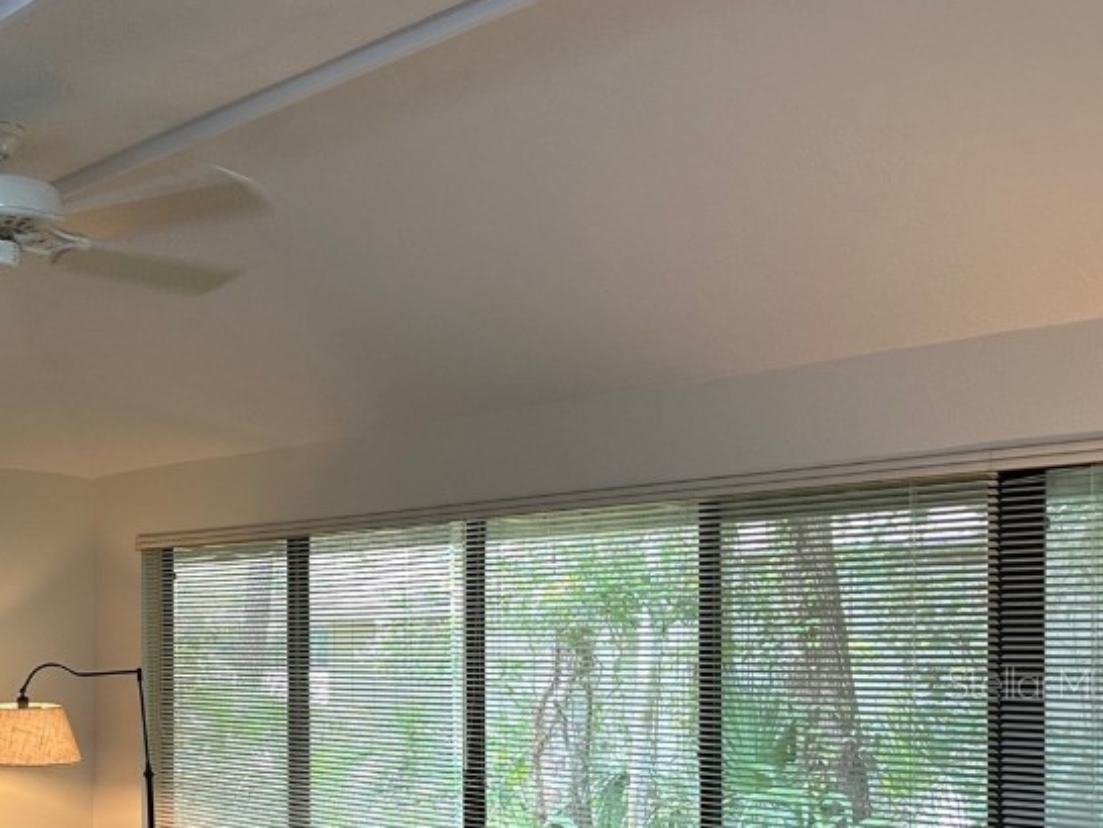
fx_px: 1435
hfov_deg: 39.0
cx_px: 103
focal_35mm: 45
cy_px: 683
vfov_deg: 31.2
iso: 160
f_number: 1.78
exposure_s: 1/60
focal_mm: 6.86
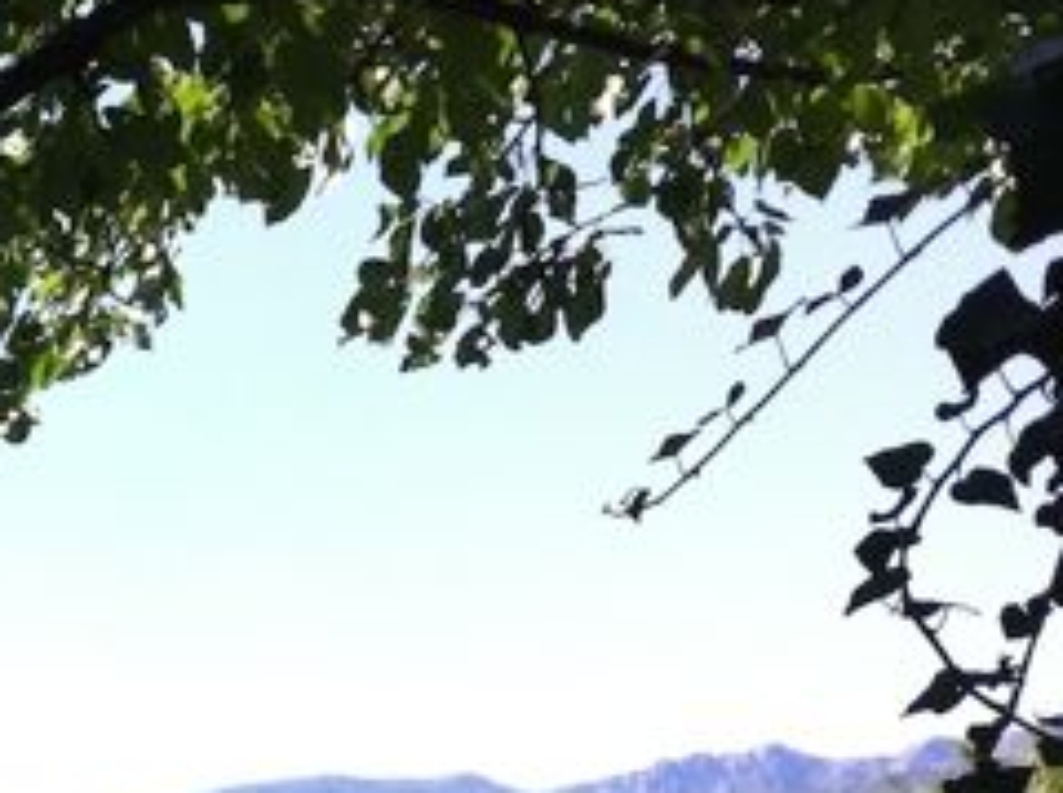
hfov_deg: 17.5
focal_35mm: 103
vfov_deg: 13.7
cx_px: -450
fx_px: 3157
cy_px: 1077
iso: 80
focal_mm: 3.85
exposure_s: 1/503
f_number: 2.8
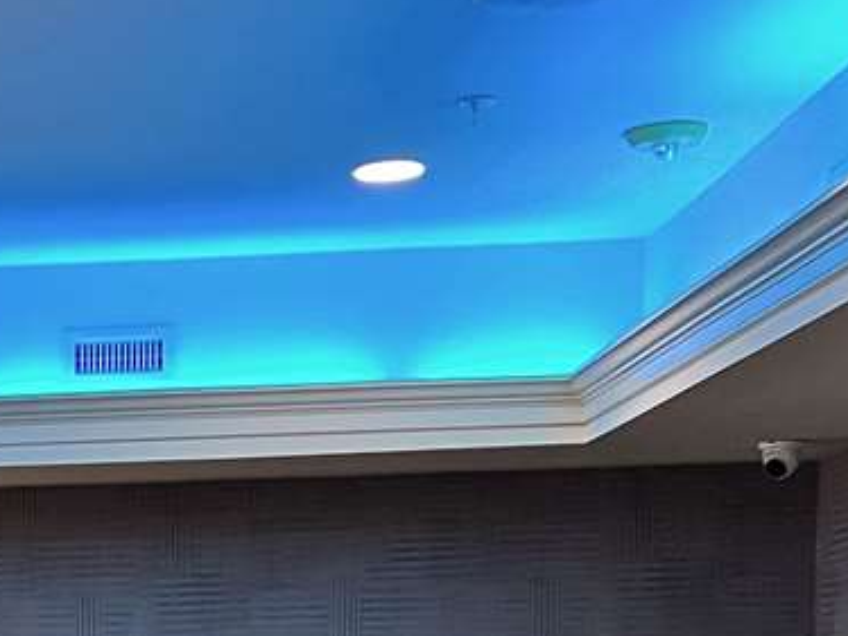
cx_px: -292
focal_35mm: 104
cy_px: 1002
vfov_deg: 13.3
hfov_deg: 17.6
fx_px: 2547
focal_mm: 5.7
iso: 320
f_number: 1.5
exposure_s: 1/60
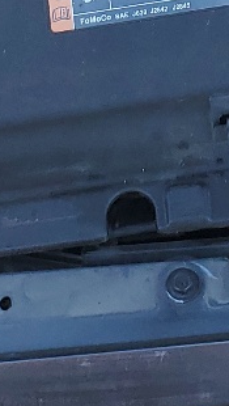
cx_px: 212
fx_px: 1572
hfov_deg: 8.3
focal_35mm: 146
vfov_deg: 13.3
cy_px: -305
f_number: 1.5
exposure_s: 1/909
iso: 50
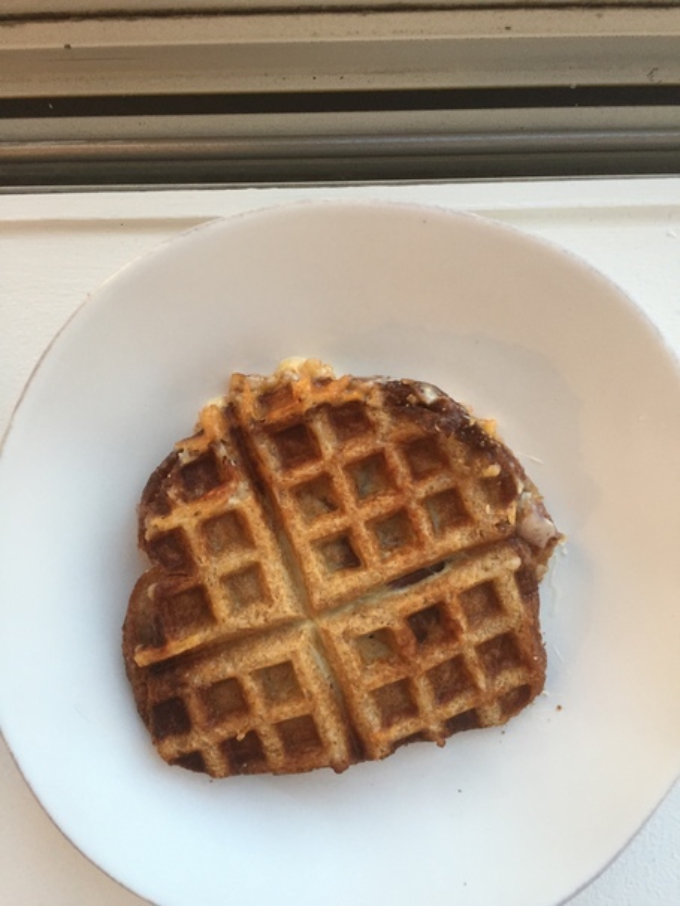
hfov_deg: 48.3
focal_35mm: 29
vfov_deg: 61.6
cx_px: 340
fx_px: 759
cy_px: 453
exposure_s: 1/30
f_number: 2.2
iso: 50
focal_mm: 4.15
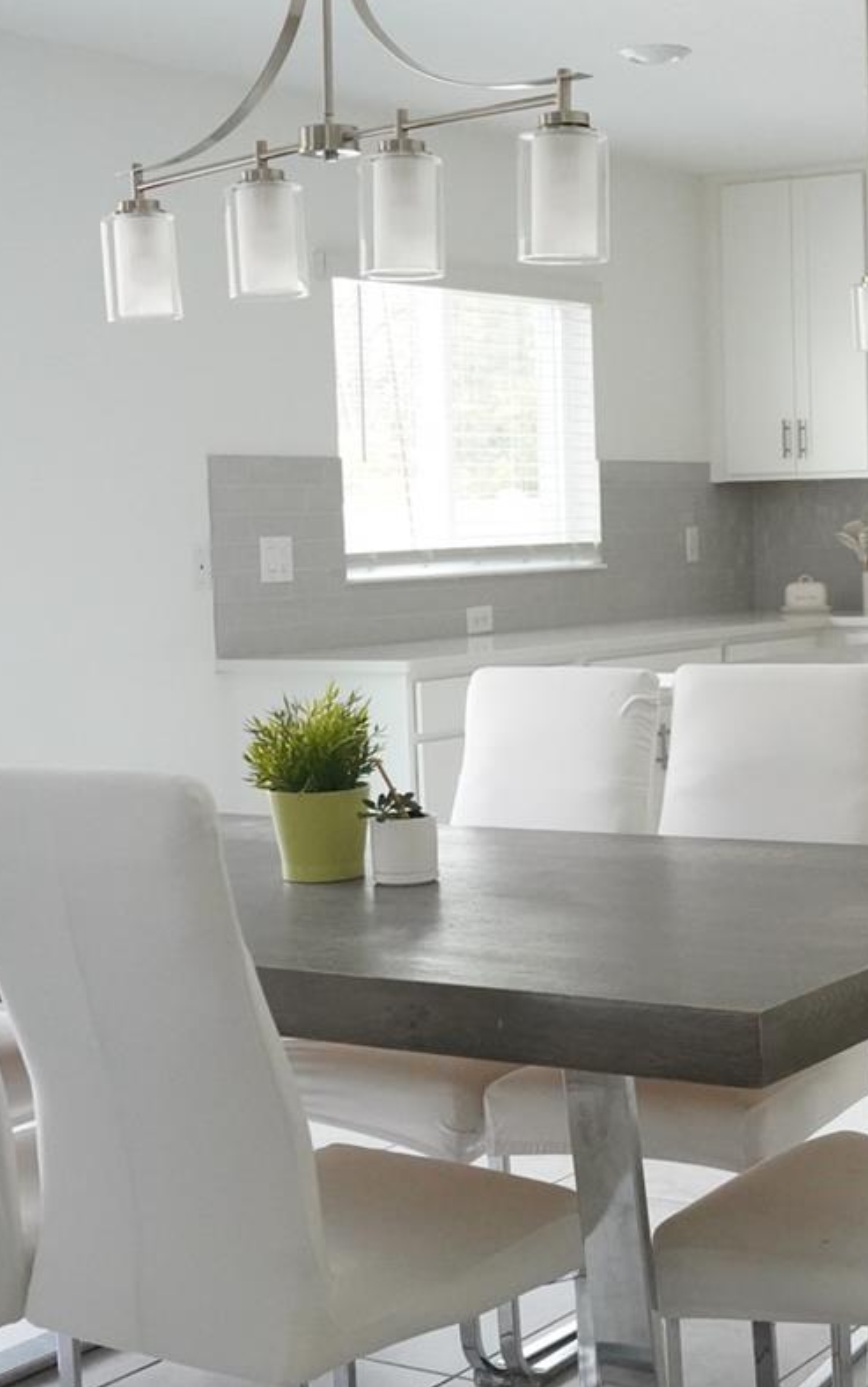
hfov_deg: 20.9
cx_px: 861
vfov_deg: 33.9
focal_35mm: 60
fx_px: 2277
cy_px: 727
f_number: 5.6
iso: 10000
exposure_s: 1/1000
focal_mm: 29.1
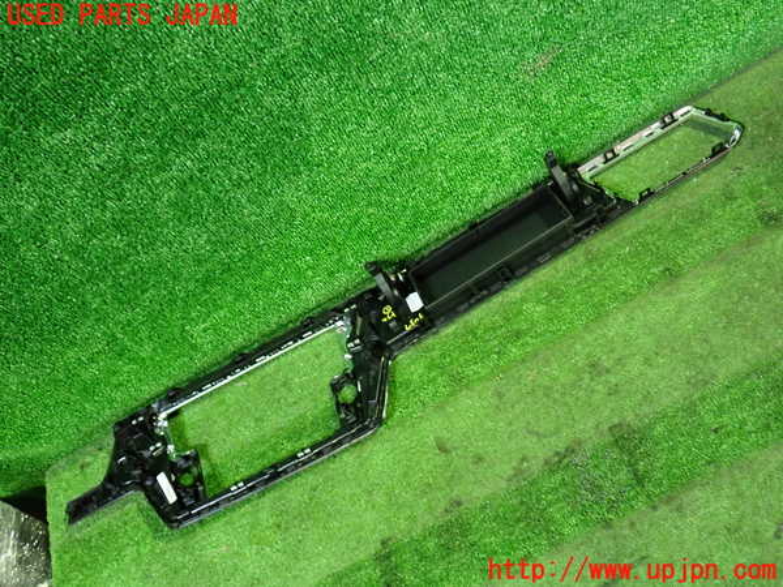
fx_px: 679
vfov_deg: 46.8
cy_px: 294
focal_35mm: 30
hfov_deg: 60.0
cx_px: 392
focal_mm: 5.4
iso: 640
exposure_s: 1/30
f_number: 2.3
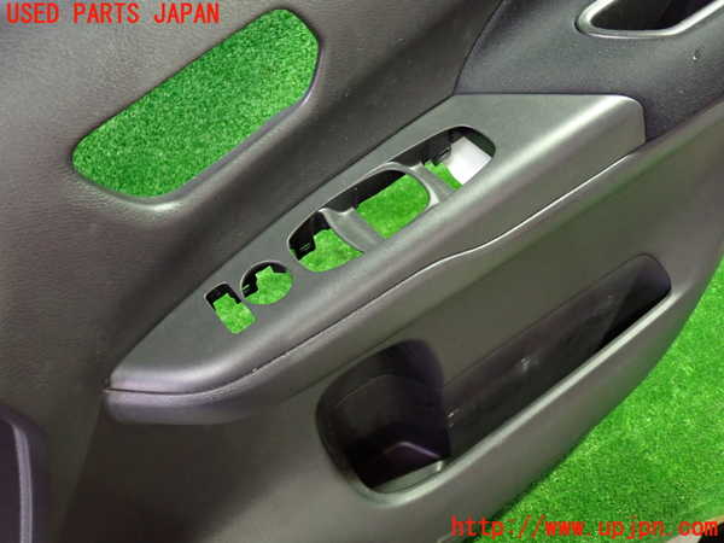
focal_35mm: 30
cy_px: 272
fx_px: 627
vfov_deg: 46.8
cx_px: 362
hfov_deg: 60.0
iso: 800
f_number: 2.3
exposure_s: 1/20
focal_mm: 5.4
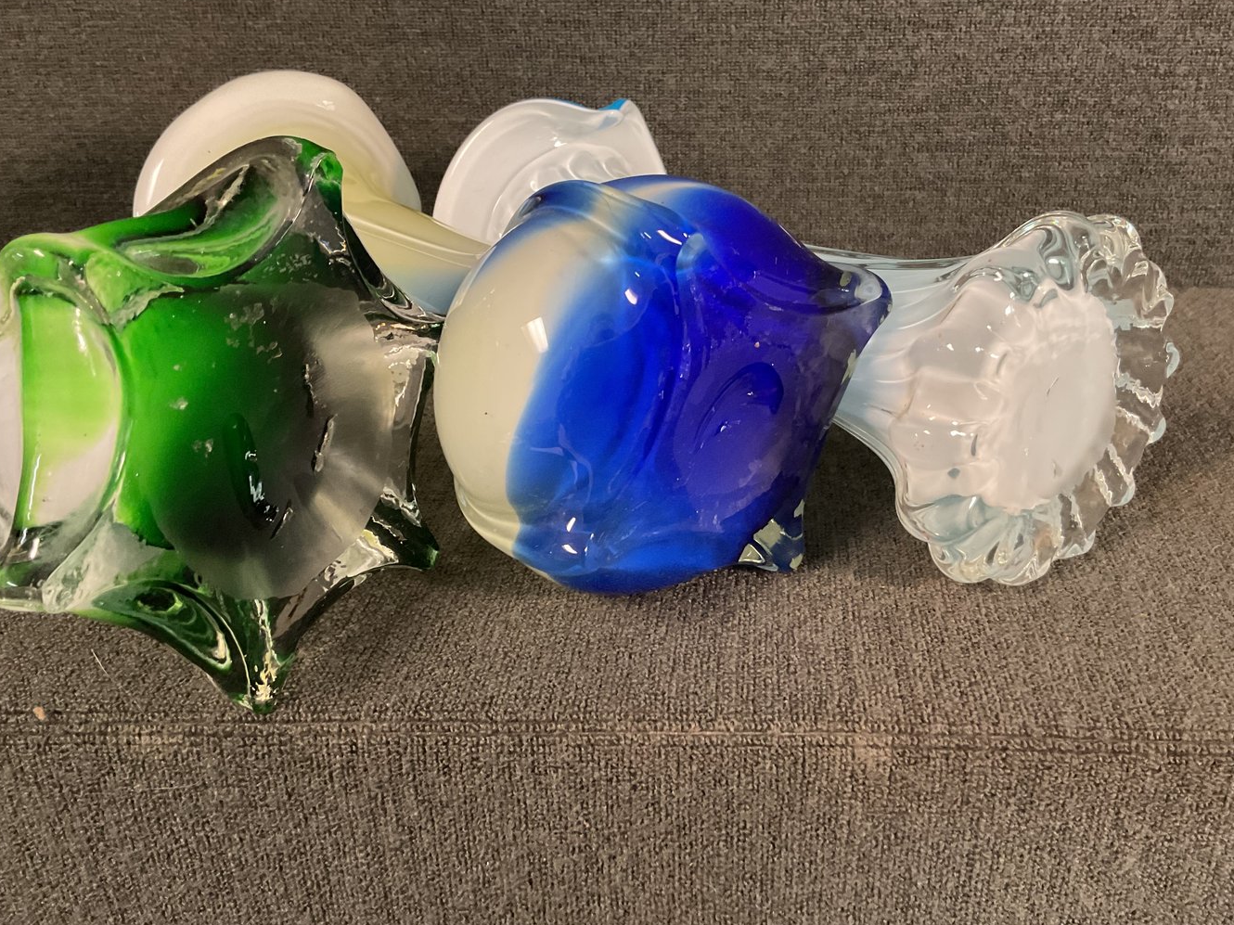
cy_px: 439
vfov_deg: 42.9
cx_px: 662
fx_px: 1176
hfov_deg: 55.3
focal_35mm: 33
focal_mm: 3
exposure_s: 1/40
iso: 320
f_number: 1.8
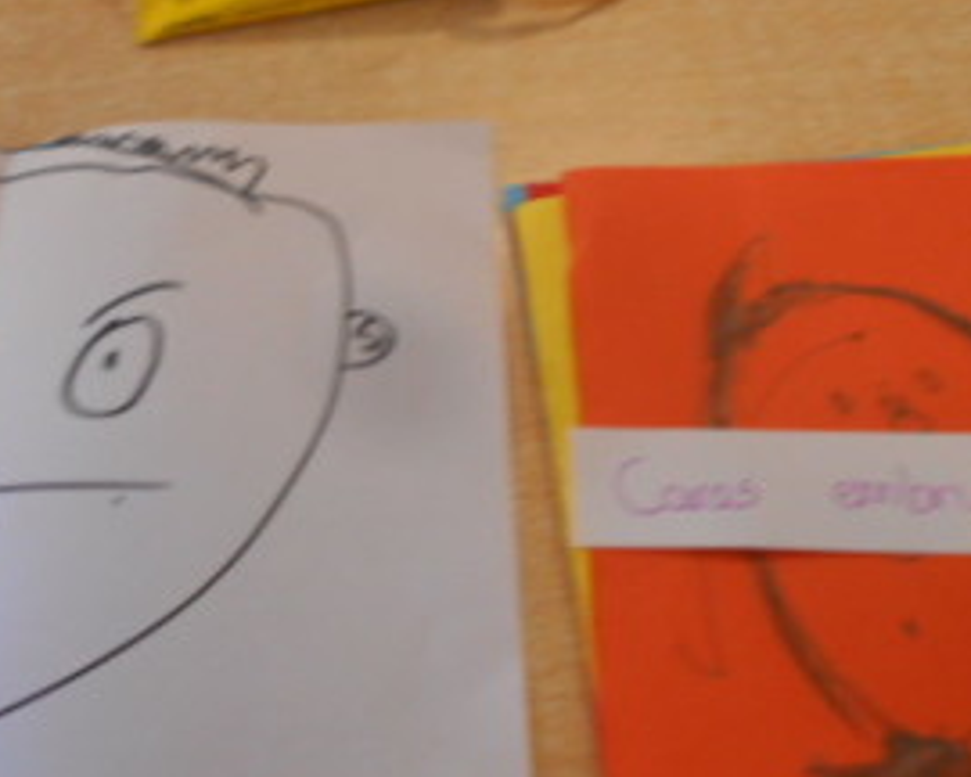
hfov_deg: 39.2
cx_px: 342
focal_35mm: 47
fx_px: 1351
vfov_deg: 32.0
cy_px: 311
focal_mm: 4.6
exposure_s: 1/30
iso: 140
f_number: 3.2
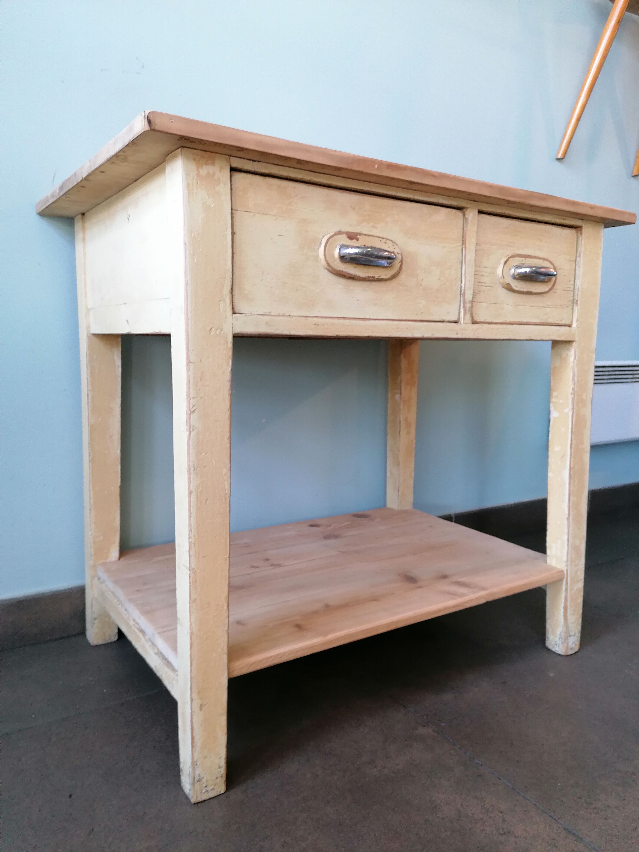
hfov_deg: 51.4
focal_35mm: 27
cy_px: 426
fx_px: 665
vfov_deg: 65.3
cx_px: 320
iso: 160
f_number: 1.8
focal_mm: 4.75
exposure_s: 1/33.3
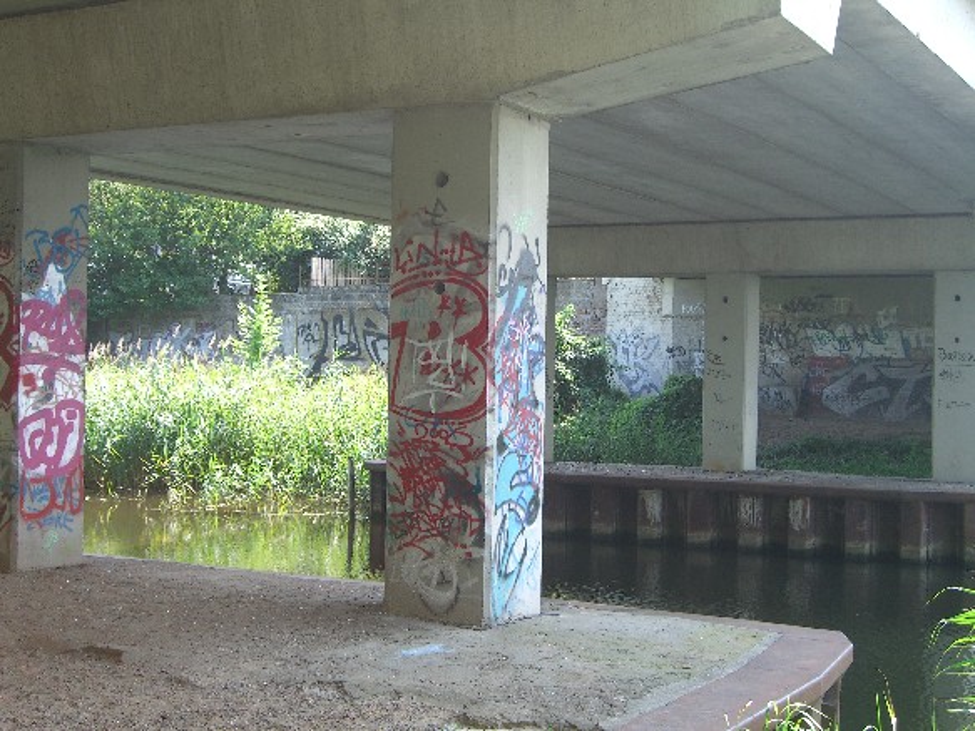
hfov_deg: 33.8
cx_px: 488
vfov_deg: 25.7
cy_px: 366
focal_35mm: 57
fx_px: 1605
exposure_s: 1/100
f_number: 3.6
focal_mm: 11.8
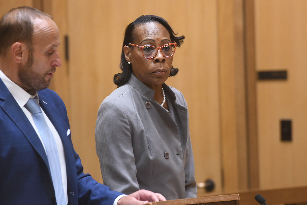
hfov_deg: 10.3
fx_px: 1705
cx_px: 154
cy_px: 102
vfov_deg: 6.9
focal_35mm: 200
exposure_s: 1/50
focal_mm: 200
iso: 1600
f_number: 4.5
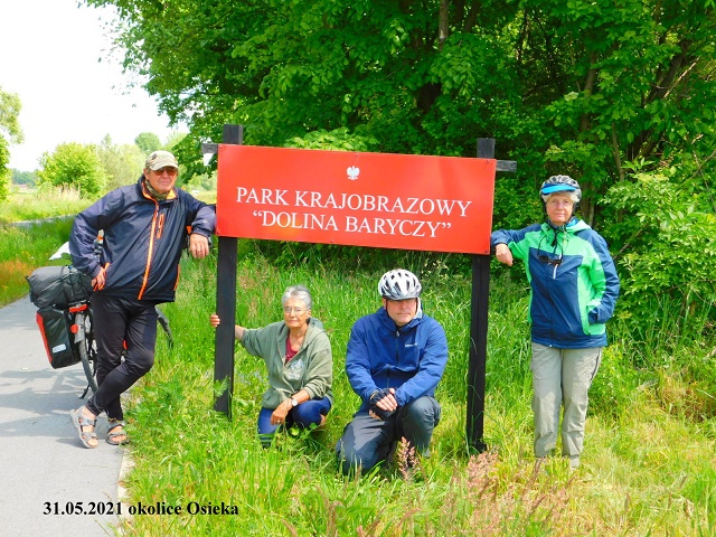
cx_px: 358
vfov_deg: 32.2
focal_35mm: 45
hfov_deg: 42.1
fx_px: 931
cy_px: 268
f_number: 3.7
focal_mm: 8
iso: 125
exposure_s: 1/250
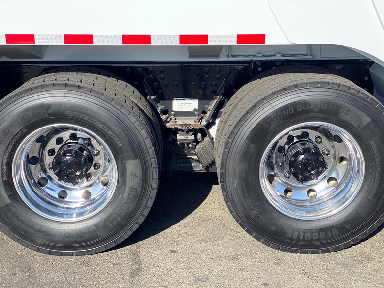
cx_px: 192
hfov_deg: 36.8
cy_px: 144
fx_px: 577
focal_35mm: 52
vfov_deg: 28.0
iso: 20
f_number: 2
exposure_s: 1/872
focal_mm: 6
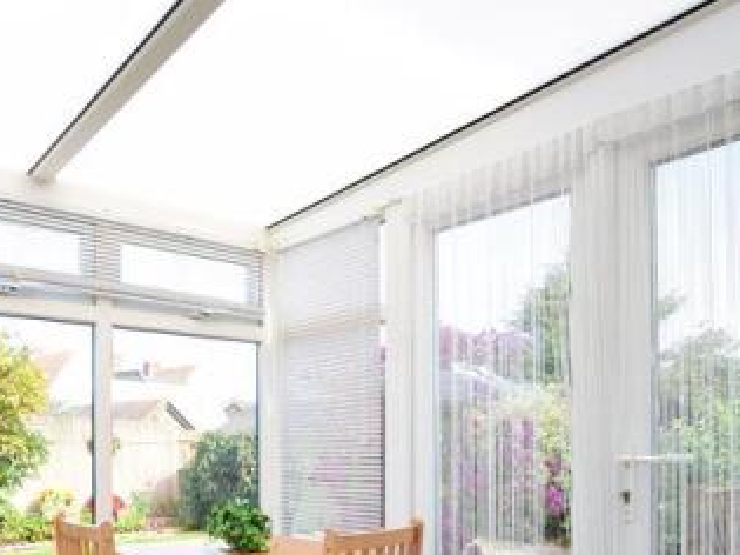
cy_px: 439
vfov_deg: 44.6
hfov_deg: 58.7
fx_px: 641
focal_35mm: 30
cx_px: 251
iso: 200
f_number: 5.6
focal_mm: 10
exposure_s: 1/125
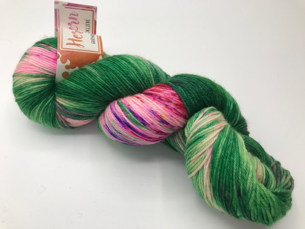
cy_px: 114
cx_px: 152
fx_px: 247
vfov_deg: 49.7
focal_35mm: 28
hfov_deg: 63.4
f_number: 1.8
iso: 20
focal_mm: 3.99
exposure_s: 1/903
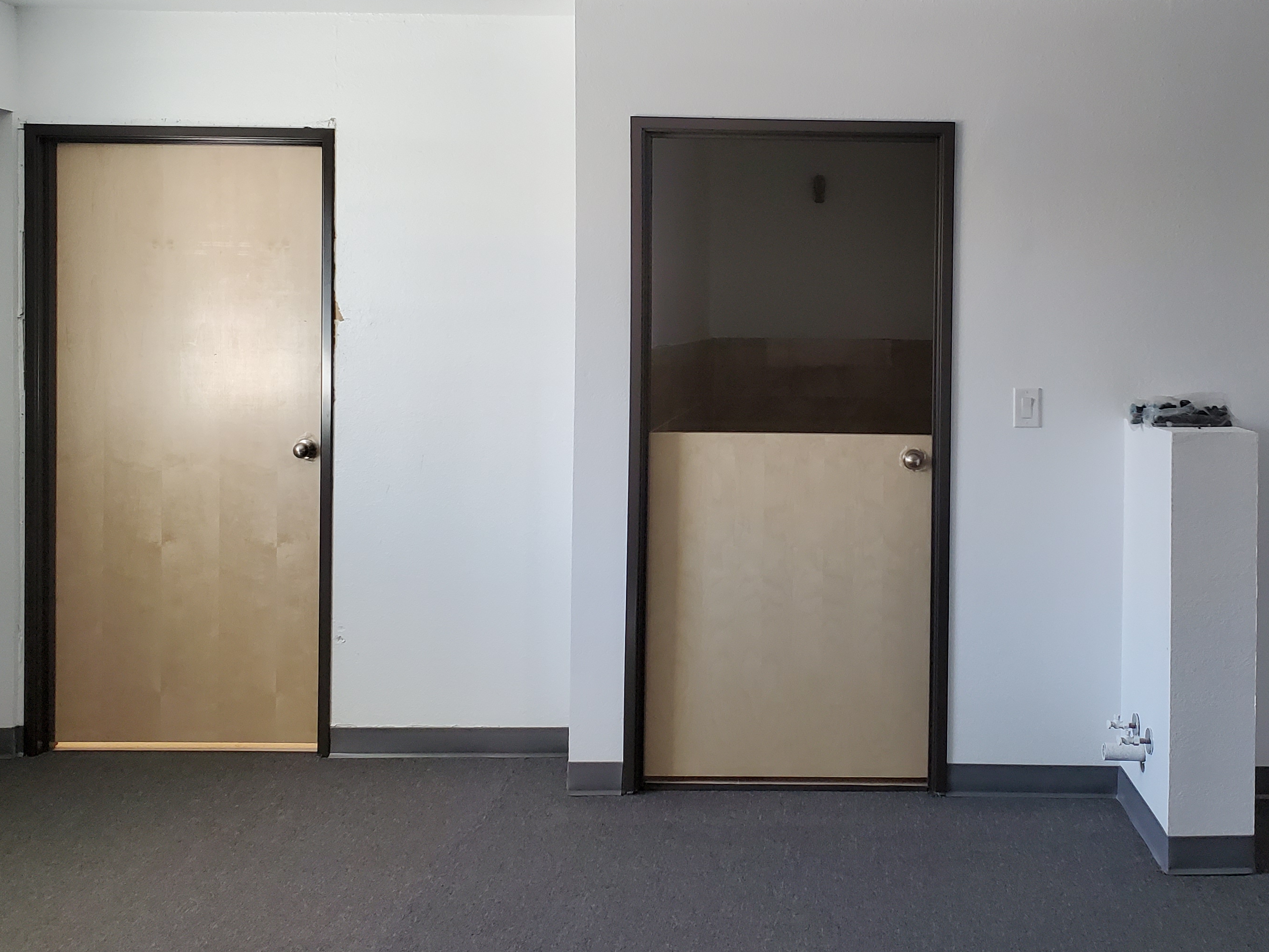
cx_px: 874
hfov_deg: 46.9
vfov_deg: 36.6
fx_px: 1430
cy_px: 345
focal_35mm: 39
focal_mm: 4.3
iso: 250
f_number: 2.4
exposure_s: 1/120
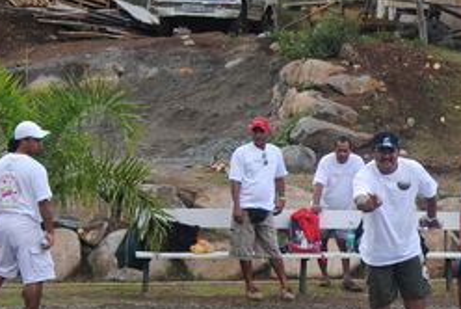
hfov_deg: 16.7
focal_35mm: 120
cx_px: 452
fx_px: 1538
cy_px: 329
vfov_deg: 11.3
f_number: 5.6
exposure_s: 1/125
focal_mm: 22
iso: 100
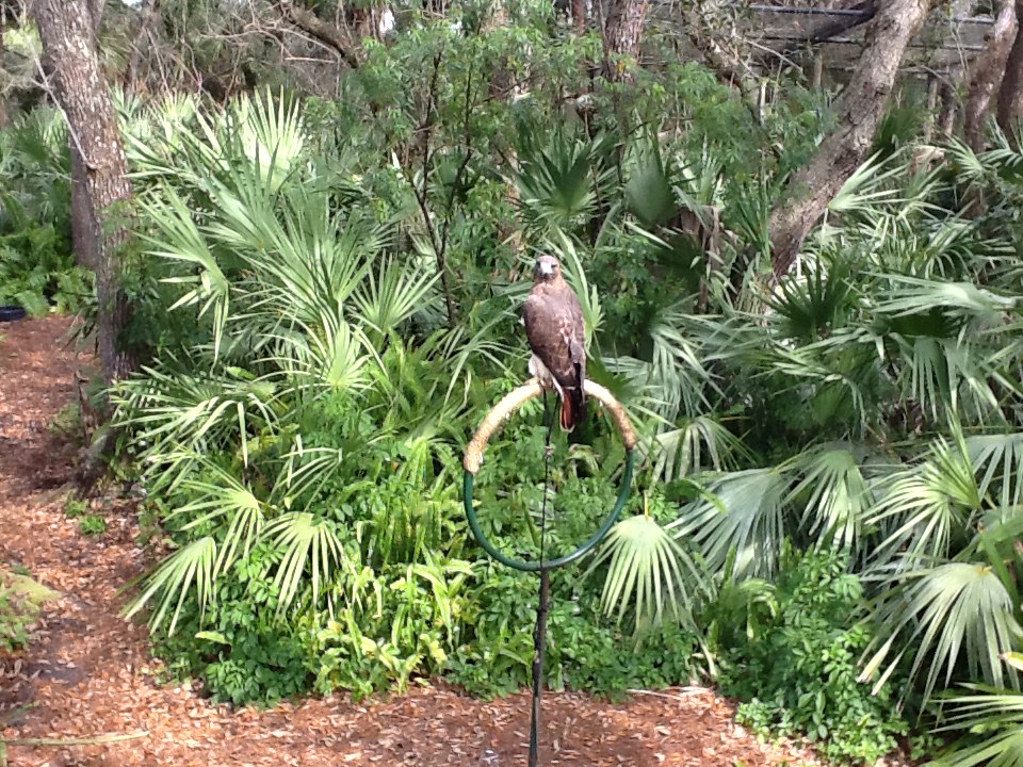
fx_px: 946
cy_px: 384
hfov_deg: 56.8
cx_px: 512
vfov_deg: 44.2
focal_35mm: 32
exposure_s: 1/273
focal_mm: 2.03
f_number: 2.4
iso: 64
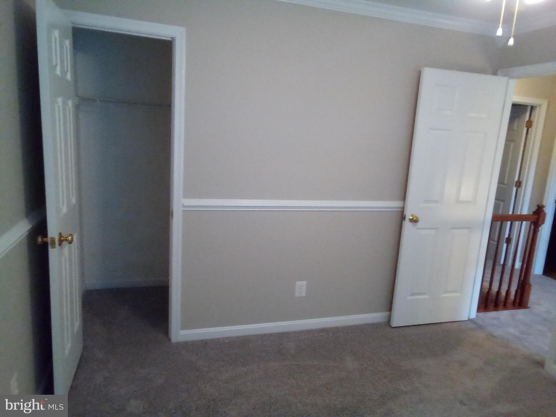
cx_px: 278
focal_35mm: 25
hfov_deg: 69.4
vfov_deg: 54.9
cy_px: 208
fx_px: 402
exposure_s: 1/20
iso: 428
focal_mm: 2.05
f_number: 2.4
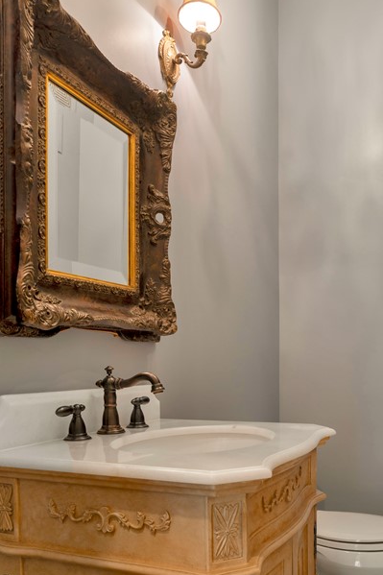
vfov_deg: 63.1
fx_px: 463
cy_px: 347
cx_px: 285
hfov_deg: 43.6
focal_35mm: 29
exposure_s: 1
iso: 100
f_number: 7.1
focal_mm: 16
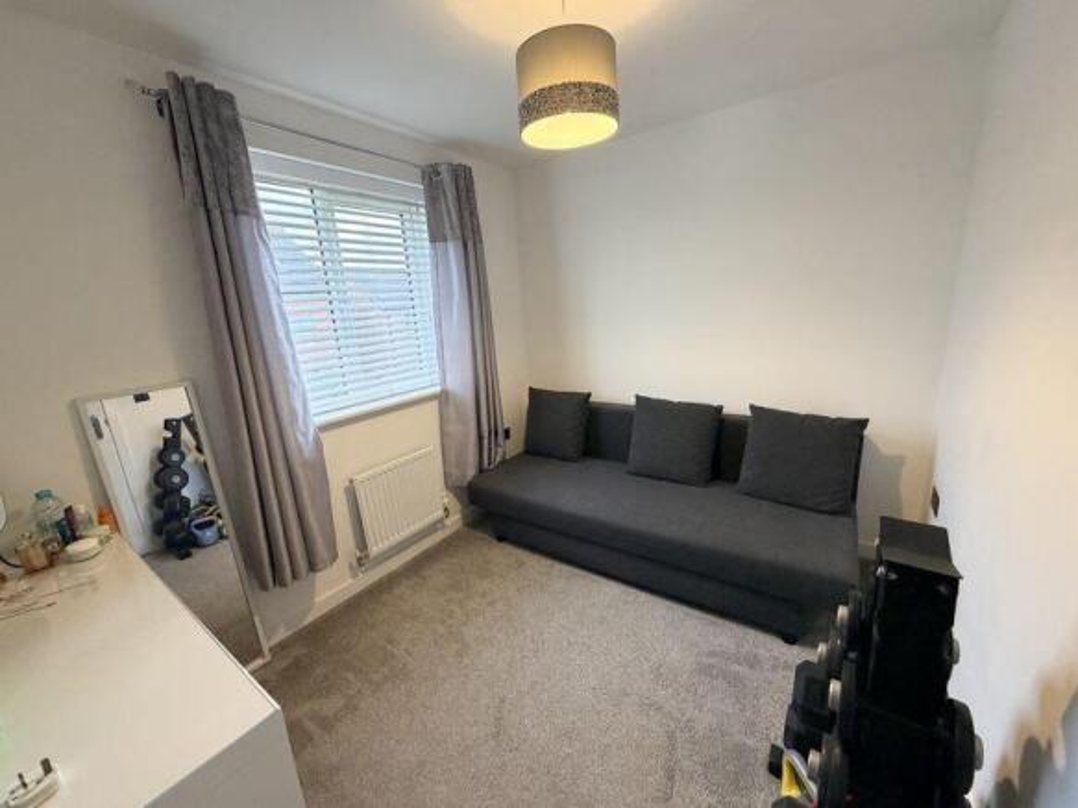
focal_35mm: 14
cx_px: 539
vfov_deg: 85.7
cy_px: 404
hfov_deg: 102.1
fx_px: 436
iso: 320
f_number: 2.2
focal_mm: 2.22
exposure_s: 1/84
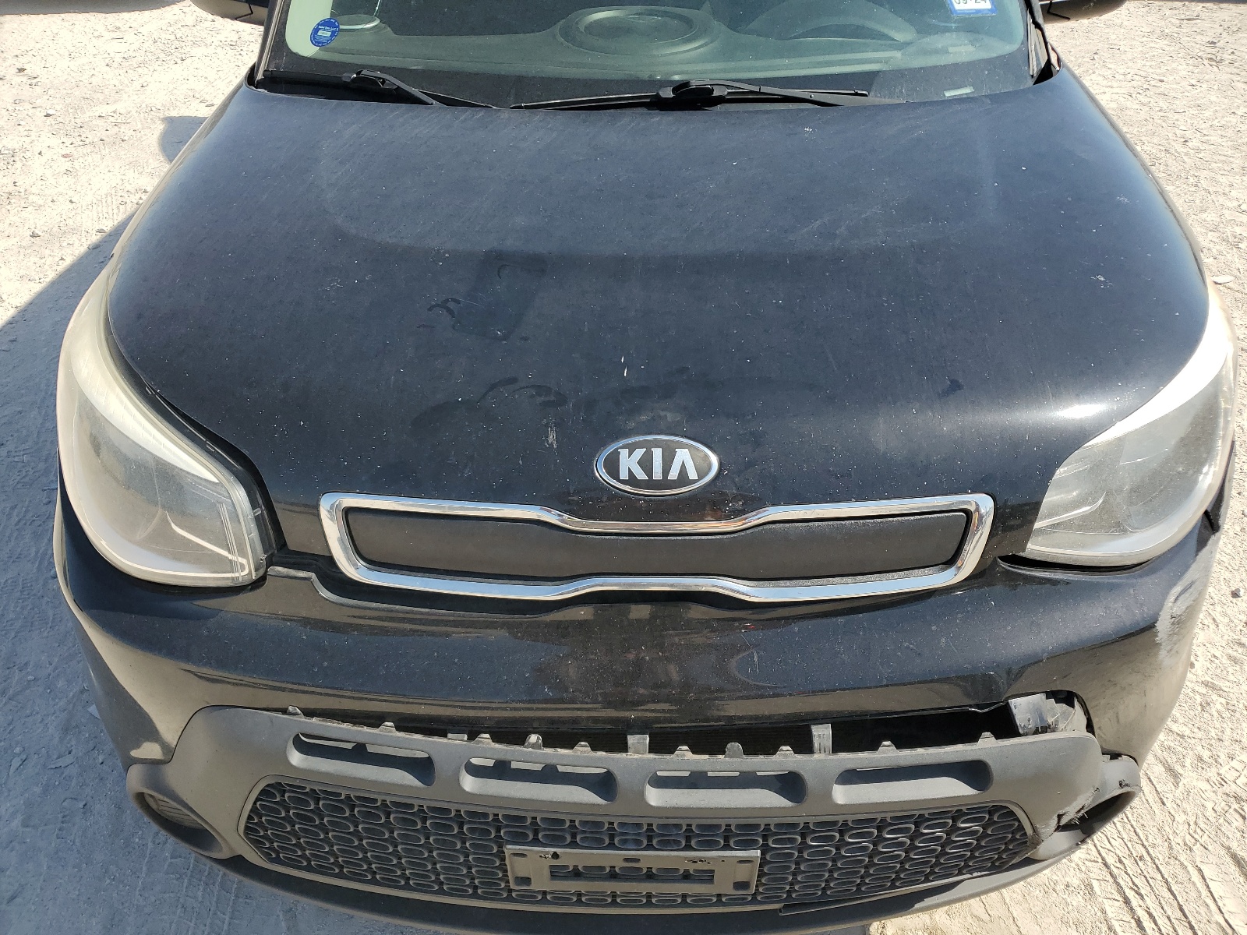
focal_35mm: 26
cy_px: 468
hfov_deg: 67.3
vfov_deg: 53.1
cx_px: 624
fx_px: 937
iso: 50
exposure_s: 1/2500
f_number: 1.5
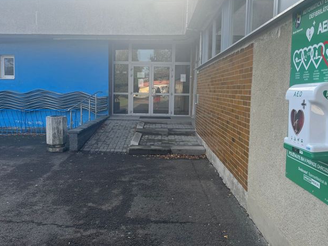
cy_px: 110
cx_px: 149
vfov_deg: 44.1
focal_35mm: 32
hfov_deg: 56.7
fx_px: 303
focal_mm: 5.1
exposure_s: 1/787
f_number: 1.6
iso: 50
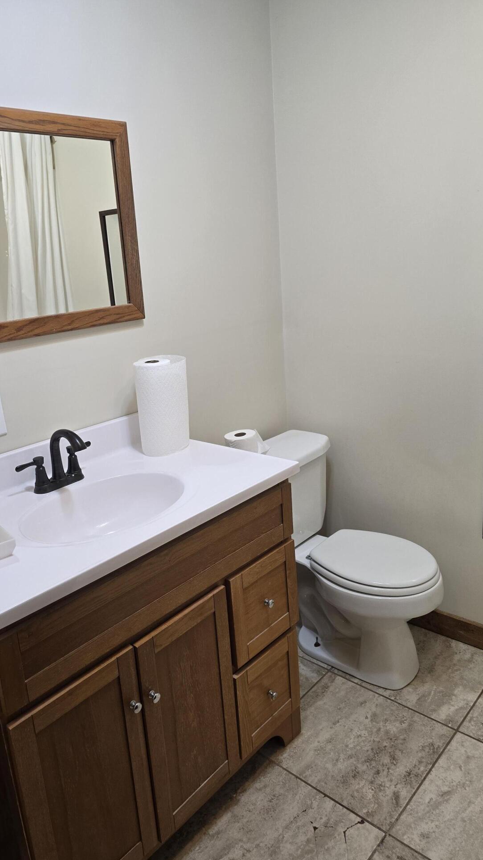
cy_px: 431
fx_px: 592
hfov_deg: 44.1
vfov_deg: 71.9
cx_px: 184
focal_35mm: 26
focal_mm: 6.3
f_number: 1.7
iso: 200
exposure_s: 1/120
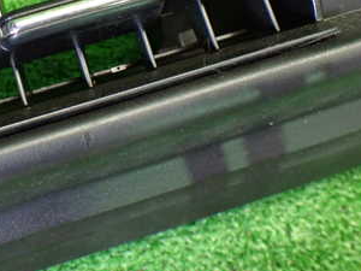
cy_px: 30
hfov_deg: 30.6
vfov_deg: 23.8
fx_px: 626
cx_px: 26
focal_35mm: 60
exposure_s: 1/60
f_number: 2.3
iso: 800
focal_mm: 5.4
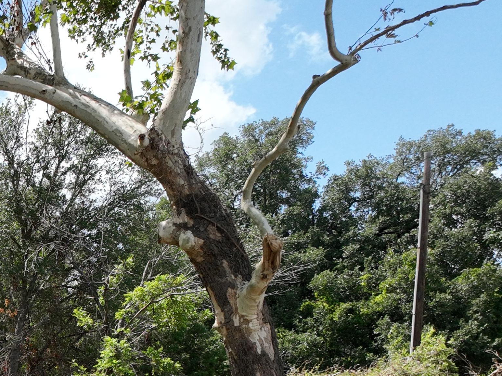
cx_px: -289
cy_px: 585
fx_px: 1189
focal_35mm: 82
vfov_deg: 16.2
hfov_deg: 20.0
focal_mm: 12.29
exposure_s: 1/100
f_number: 2.8
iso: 150
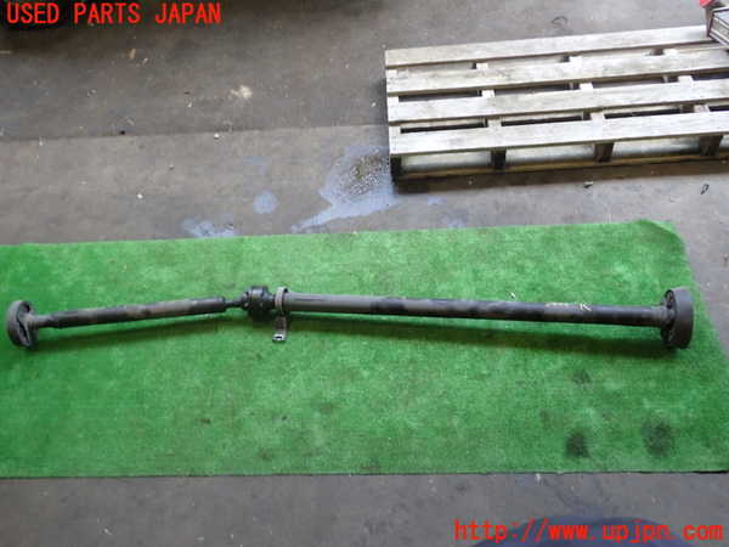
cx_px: 364
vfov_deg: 46.8
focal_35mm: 30
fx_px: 632
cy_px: 274
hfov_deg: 60.0
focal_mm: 5.4
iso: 200
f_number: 2.3
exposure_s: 1/80
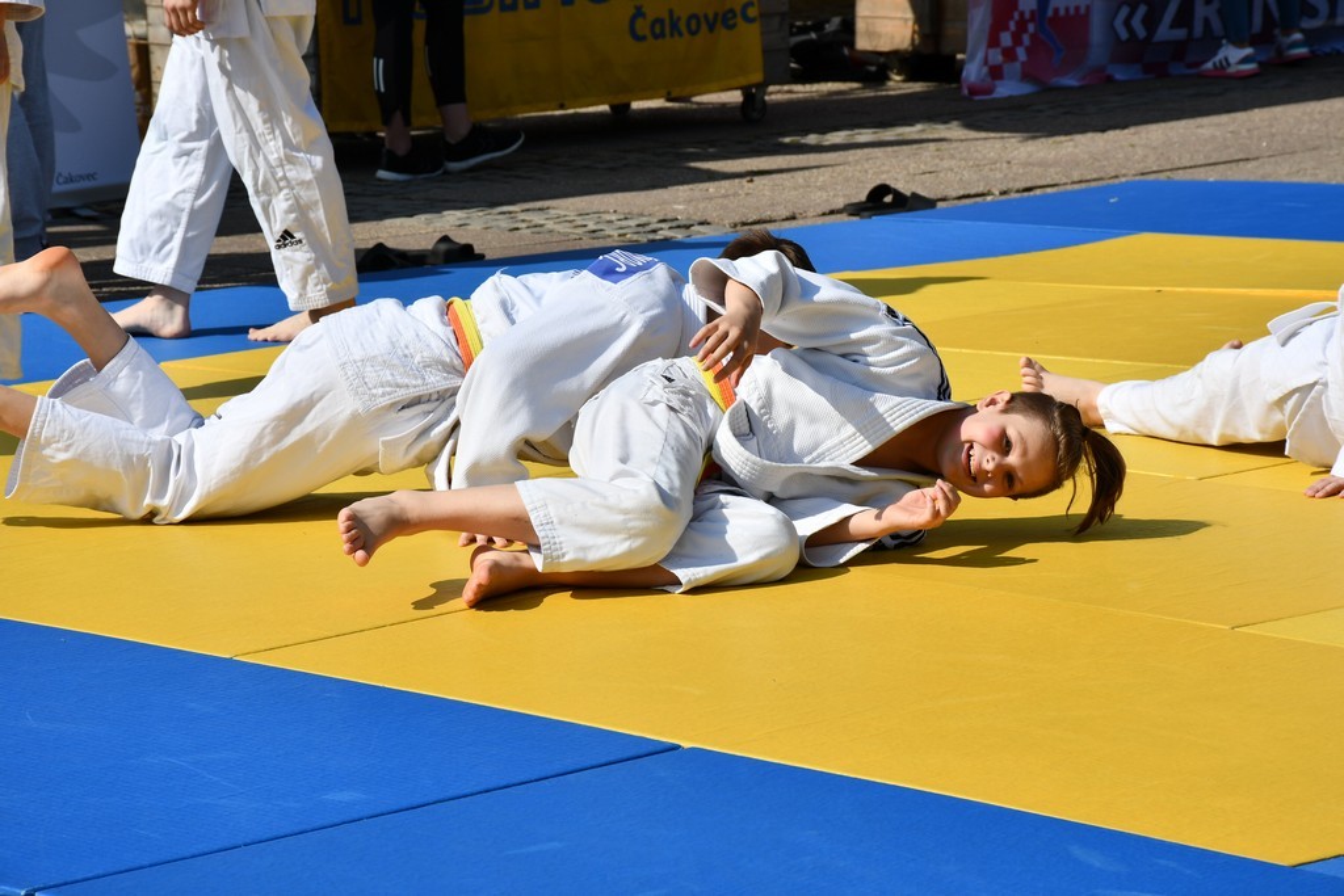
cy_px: 448
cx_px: 672
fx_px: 5040
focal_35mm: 135
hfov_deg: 15.2
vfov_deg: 10.2
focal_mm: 90
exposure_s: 1/640
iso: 100
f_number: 9
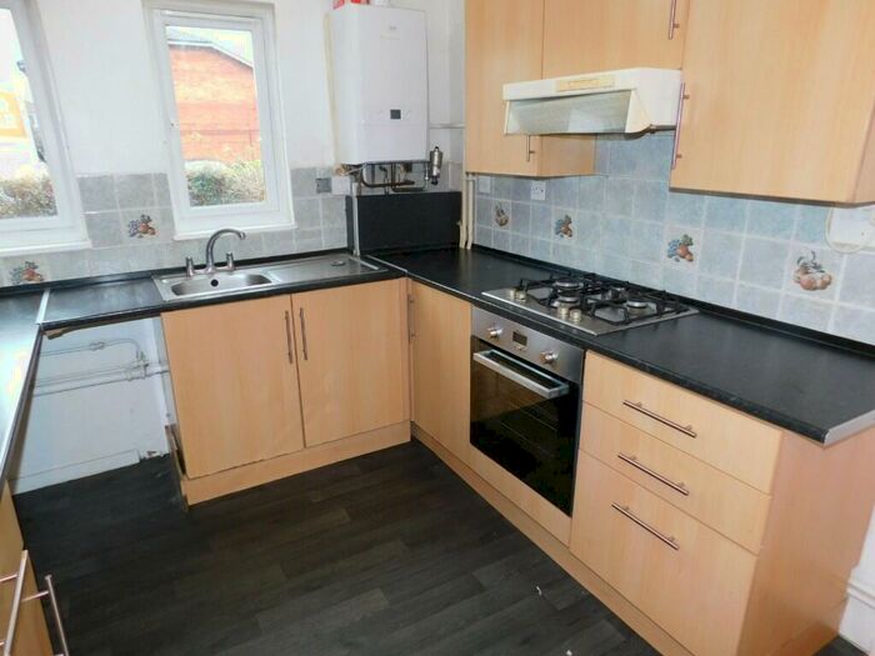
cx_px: 438
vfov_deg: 58.9
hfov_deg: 73.9
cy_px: 328
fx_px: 581
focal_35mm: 23
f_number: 3
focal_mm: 4
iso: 200
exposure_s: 1/30
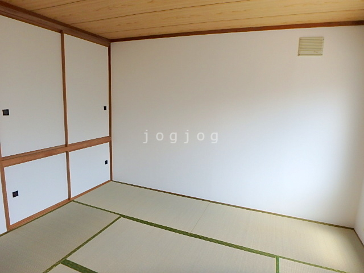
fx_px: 221
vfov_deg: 63.4
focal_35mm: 21
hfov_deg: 79.0
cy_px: 136
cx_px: 182
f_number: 3.5
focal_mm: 3.7
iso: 125
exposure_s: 1/60
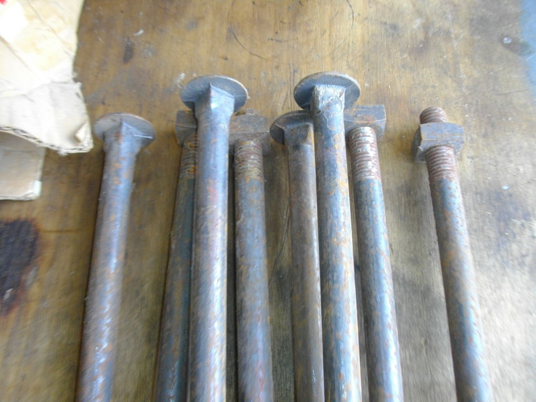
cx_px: 268
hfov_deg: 56.8
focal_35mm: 32
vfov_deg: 44.2
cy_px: 201
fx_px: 495
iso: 200
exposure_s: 1/60
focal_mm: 5.7
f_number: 2.9
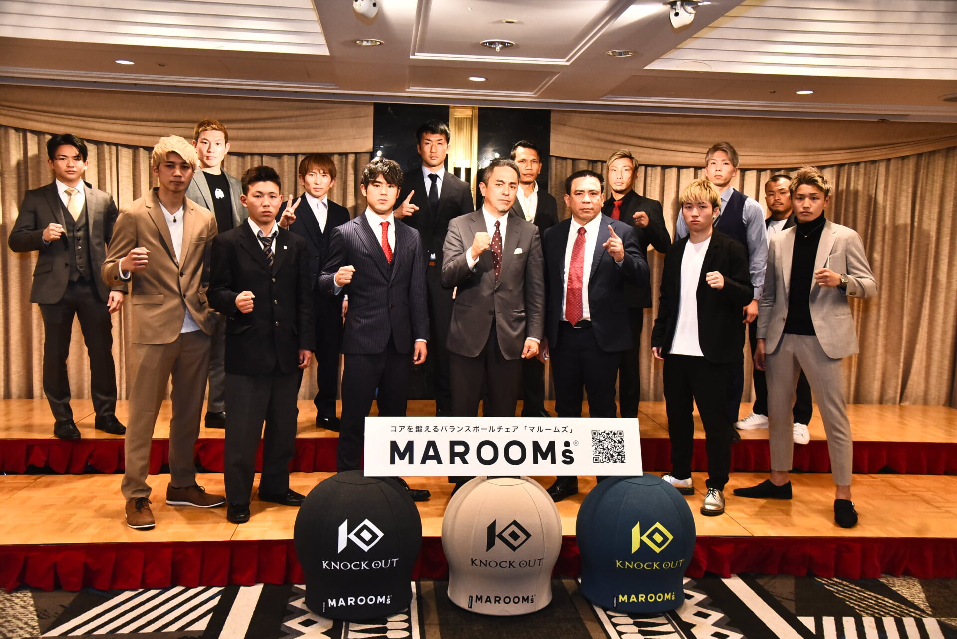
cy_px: 320
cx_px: 478
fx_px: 904
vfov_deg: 38.9
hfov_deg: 55.8
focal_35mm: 34
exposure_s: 1/200
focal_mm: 34
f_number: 4
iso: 5000
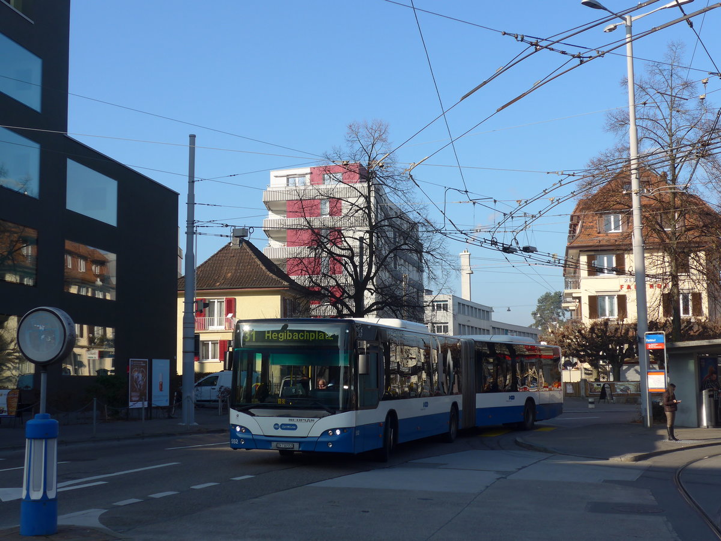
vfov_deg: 29.7
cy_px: 270
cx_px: 360
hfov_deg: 38.9
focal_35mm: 49
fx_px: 1021
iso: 80
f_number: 3.2
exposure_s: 1/800
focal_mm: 10.1
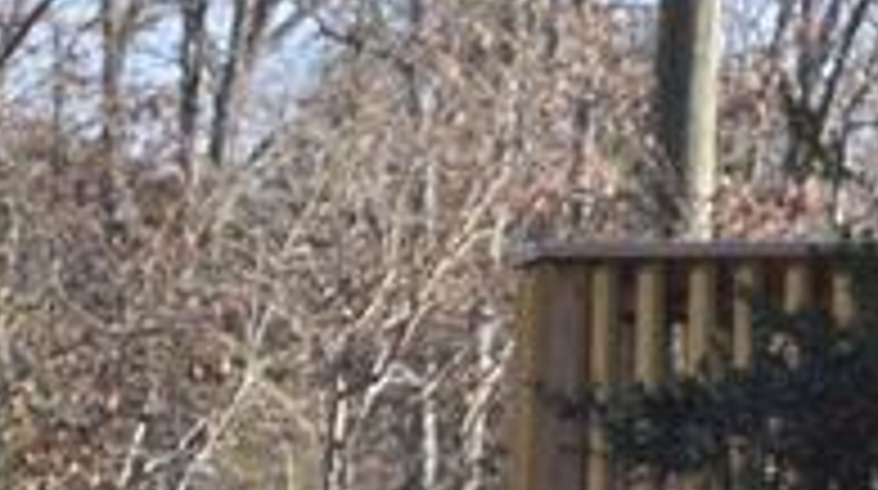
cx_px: 2481
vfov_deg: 3.3
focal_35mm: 372
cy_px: 310
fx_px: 8648
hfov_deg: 5.5
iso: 100
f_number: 6.3
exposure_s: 1/160
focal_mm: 32
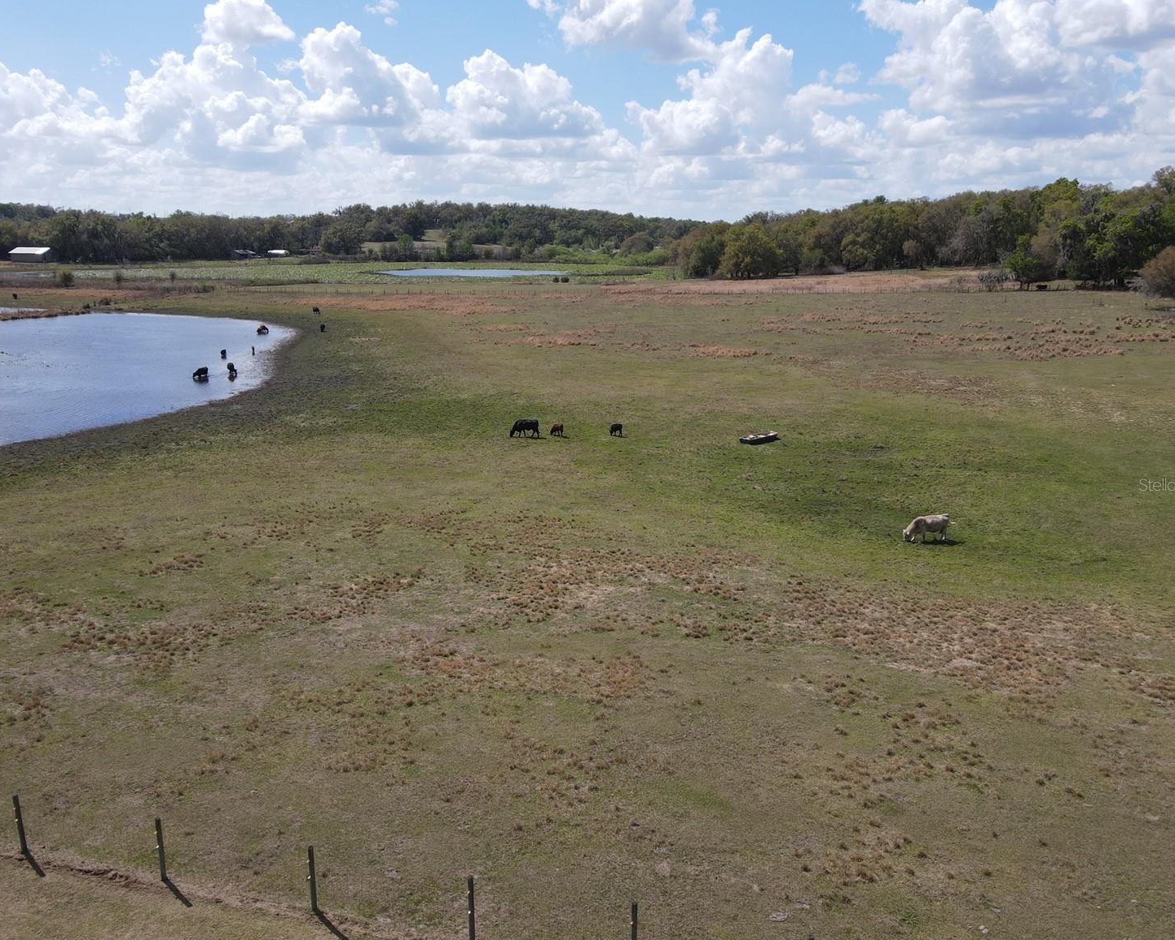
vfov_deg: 54.9
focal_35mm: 26
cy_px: 484
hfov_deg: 66.0
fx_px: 904
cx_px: 564
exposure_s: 1/1000
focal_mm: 4.5
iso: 100
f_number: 2.8
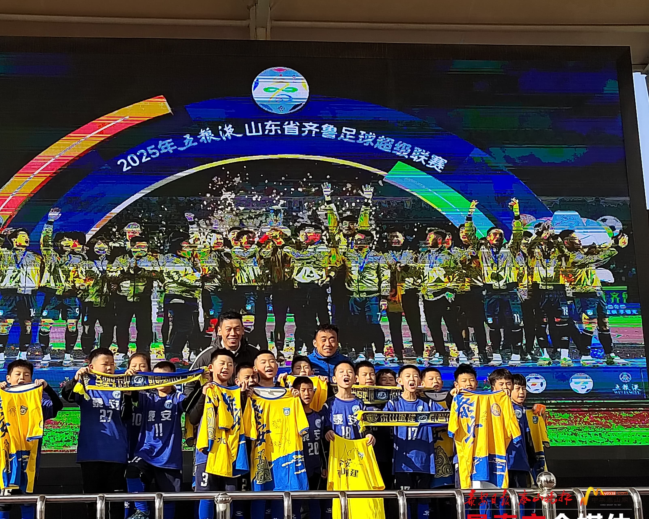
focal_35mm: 51
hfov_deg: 36.5
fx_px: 980
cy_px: 283
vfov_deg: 29.7
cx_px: 265
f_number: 1.9
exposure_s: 1/1888
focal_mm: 5.52
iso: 428
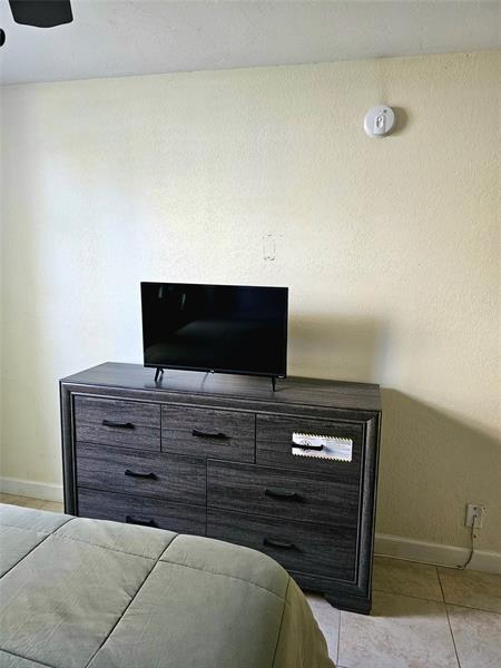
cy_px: 334
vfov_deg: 73.9
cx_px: 250
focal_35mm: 23
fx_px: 444
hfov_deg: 58.9
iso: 1000
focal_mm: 6.3
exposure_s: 1/120
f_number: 1.7
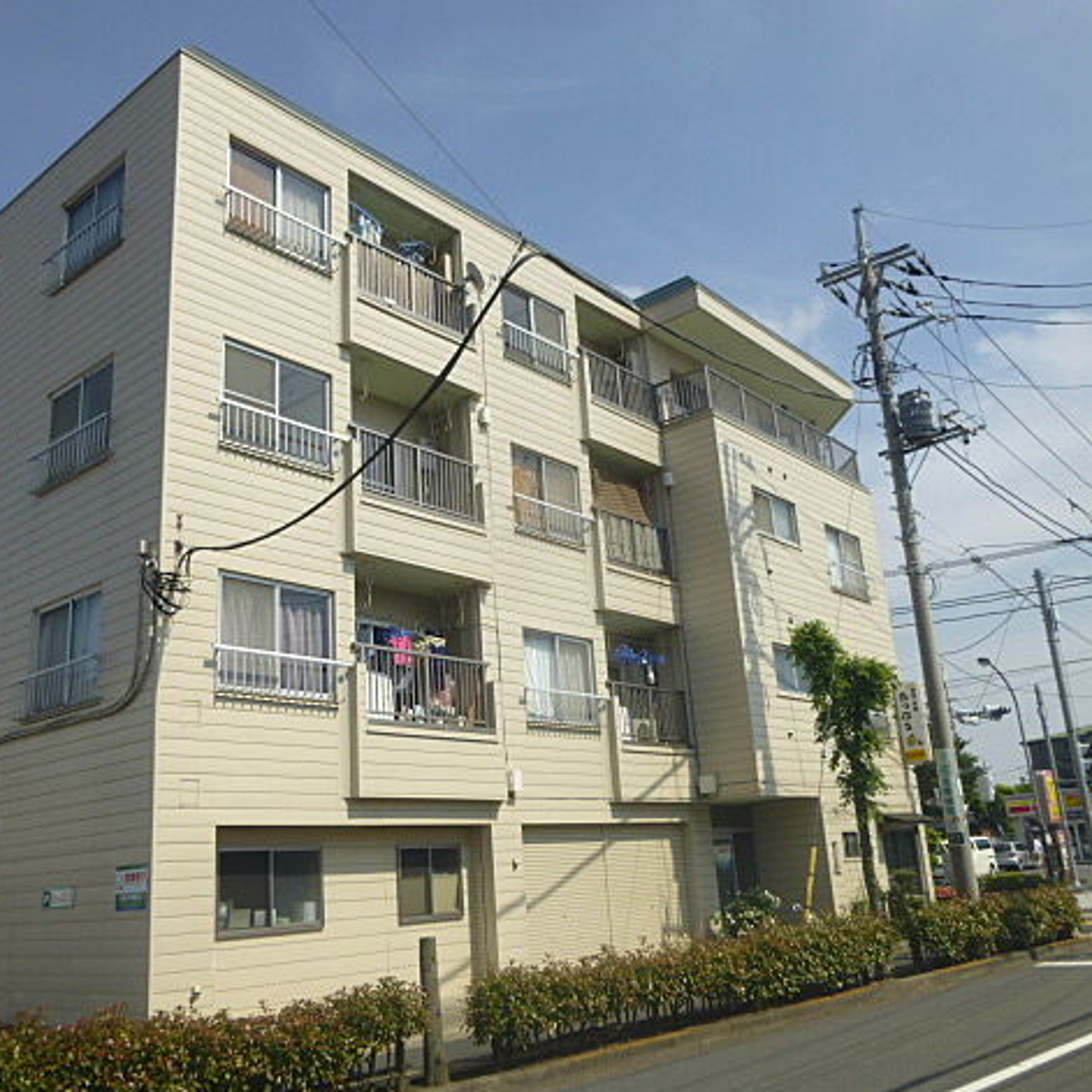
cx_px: 524
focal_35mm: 30
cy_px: 538
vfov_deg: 54.0
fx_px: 1071
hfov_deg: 54.0
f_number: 9
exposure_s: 1/250
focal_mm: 4.5
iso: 100
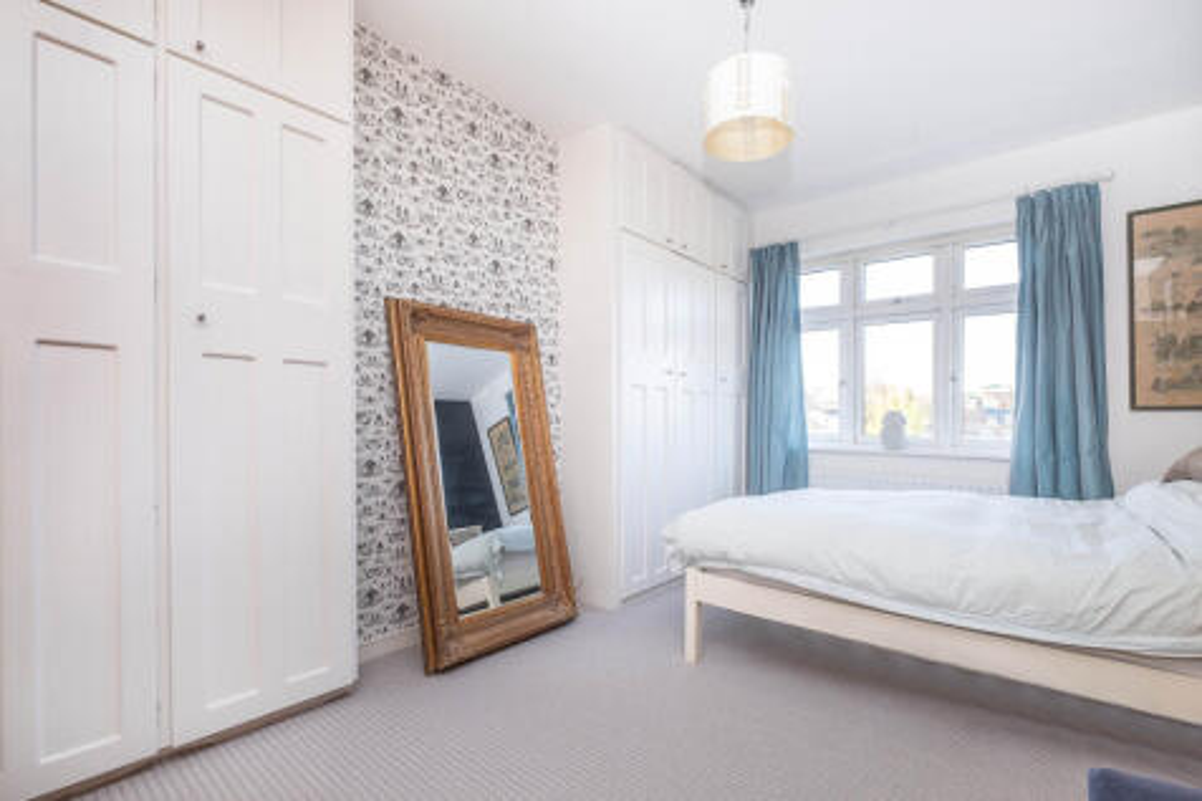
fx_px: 501
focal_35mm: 15
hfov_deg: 100.4
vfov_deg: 77.3
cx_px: 601
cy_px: 400
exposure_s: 1/50
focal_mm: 10
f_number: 5.6
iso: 500
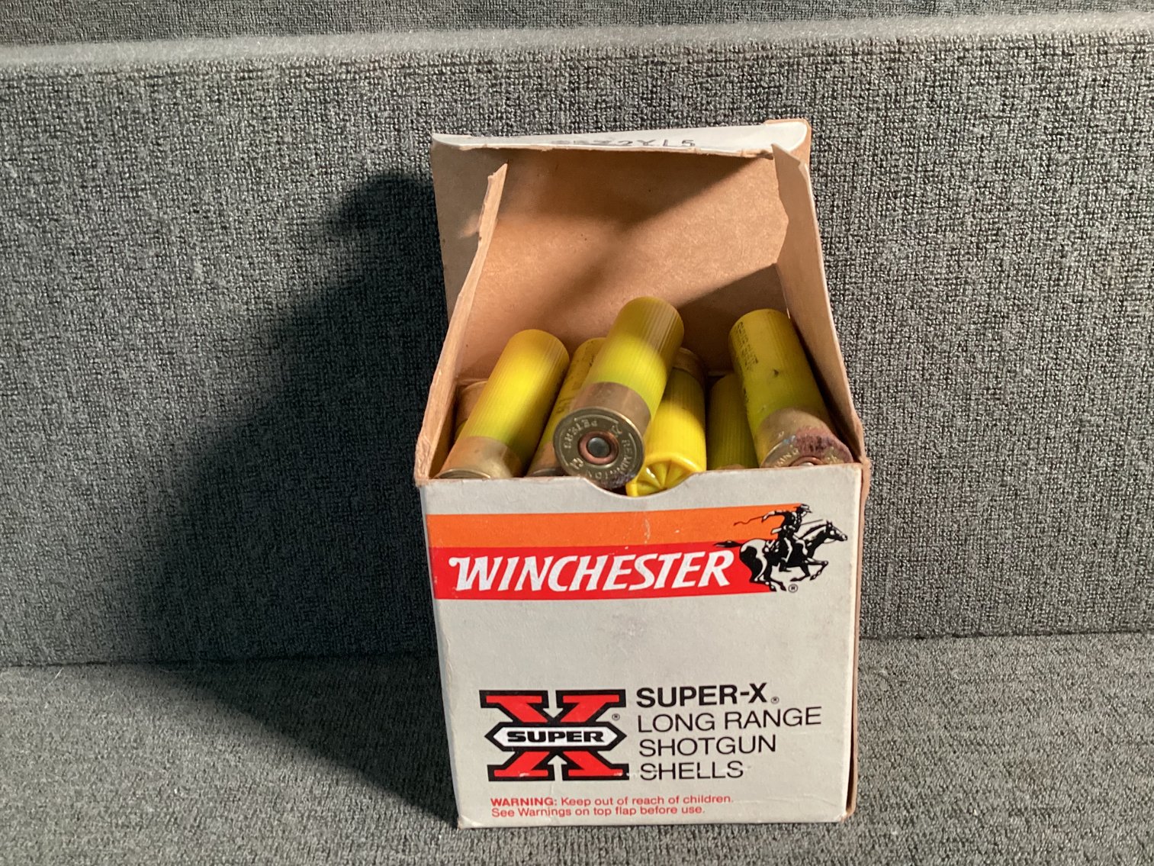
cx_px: 577
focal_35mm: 31
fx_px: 1034
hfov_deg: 58.3
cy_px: 433
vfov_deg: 45.4
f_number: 2.4
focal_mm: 3.3
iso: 320
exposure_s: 1/60
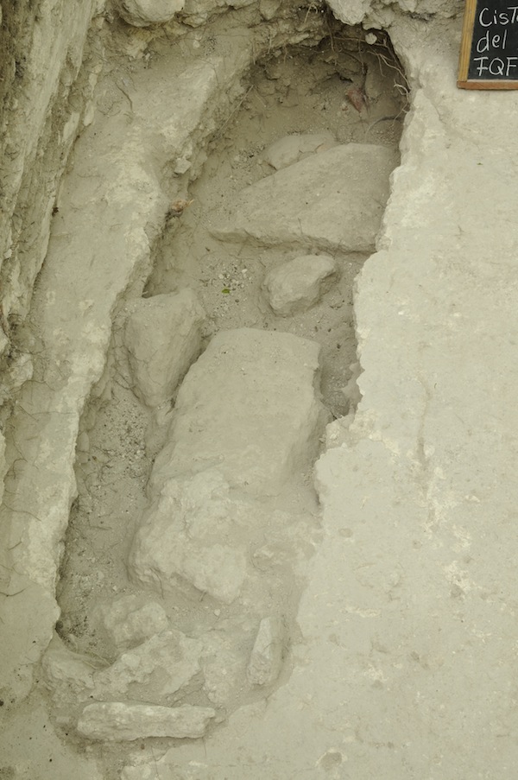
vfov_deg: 29.3
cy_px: 390
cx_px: 259
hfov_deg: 19.7
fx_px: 1493
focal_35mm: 69
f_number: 20
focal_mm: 46
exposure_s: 1.6
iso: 100
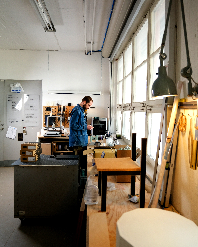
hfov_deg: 51.5
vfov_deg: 62.1
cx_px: 100
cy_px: 114
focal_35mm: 28
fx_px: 205
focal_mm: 16
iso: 640
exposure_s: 1/30
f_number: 2.8
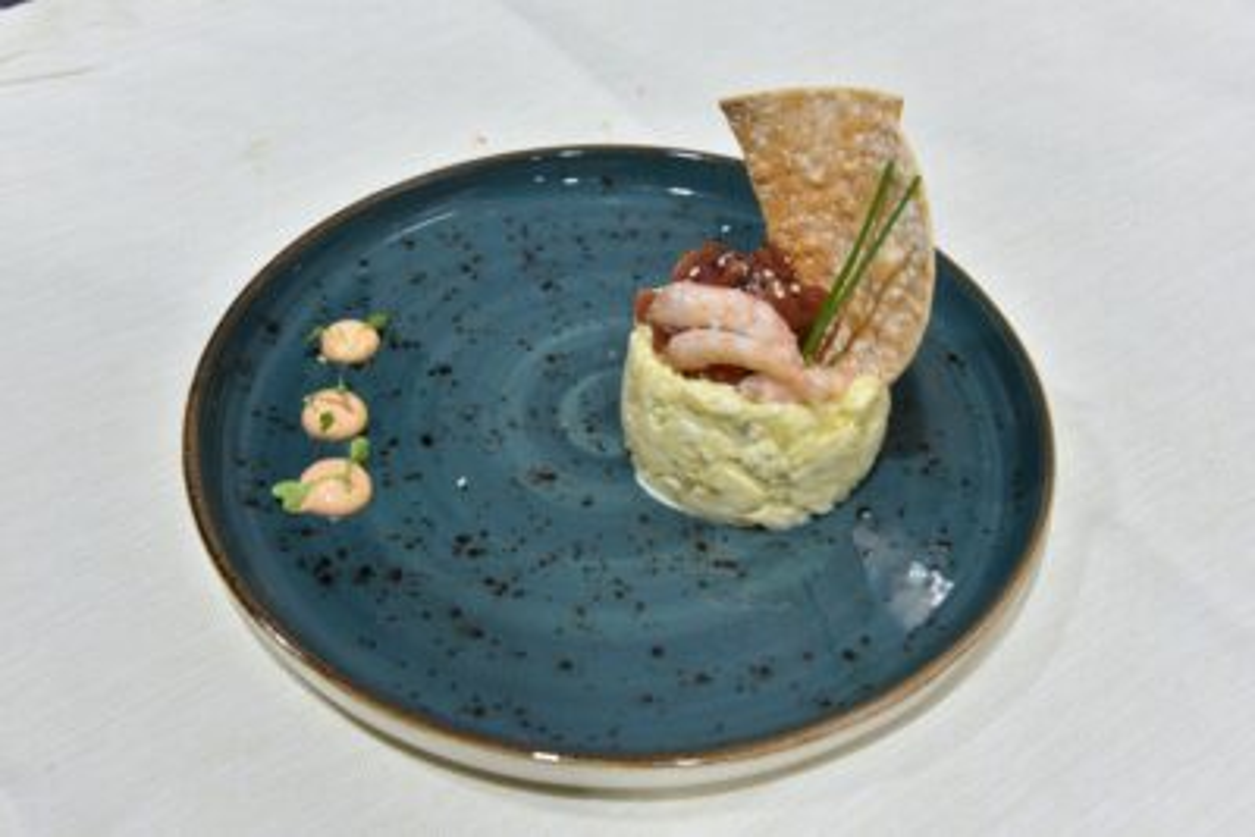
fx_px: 1674
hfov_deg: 41.1
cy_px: 418
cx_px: 628
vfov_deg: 28.1
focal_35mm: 48
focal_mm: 48
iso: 800
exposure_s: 1/40
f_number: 8
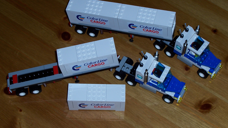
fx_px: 423
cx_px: 115
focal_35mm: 70
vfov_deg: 17.2
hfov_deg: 30.2
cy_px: 71
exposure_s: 1/90
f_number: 4
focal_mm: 10.8
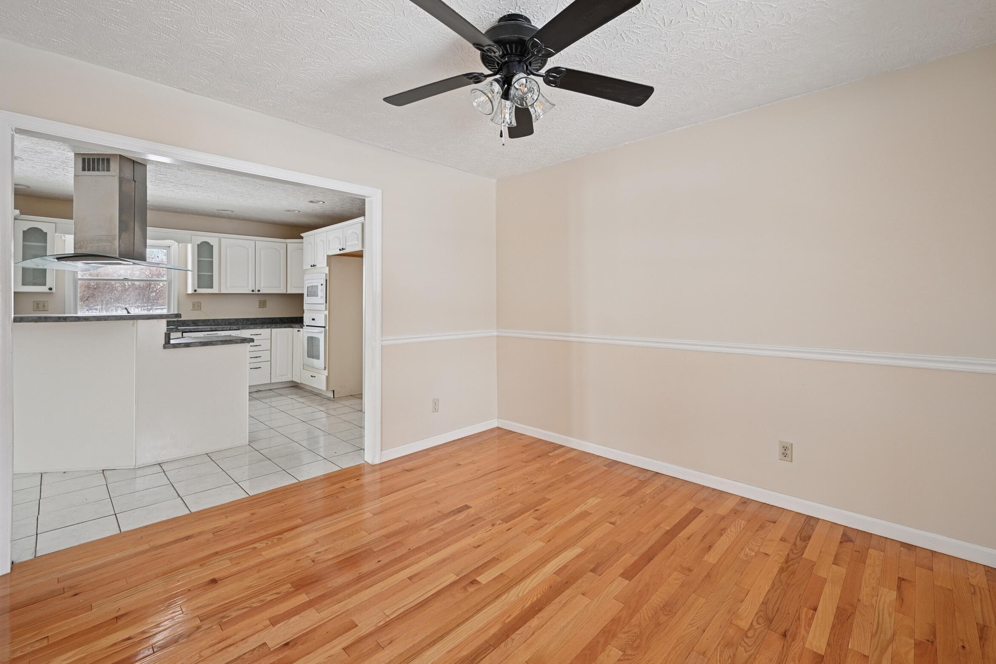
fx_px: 415
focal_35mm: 15
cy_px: 322
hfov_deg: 100.4
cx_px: 516
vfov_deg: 77.3
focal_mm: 14
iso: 400
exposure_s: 1/10
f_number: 8
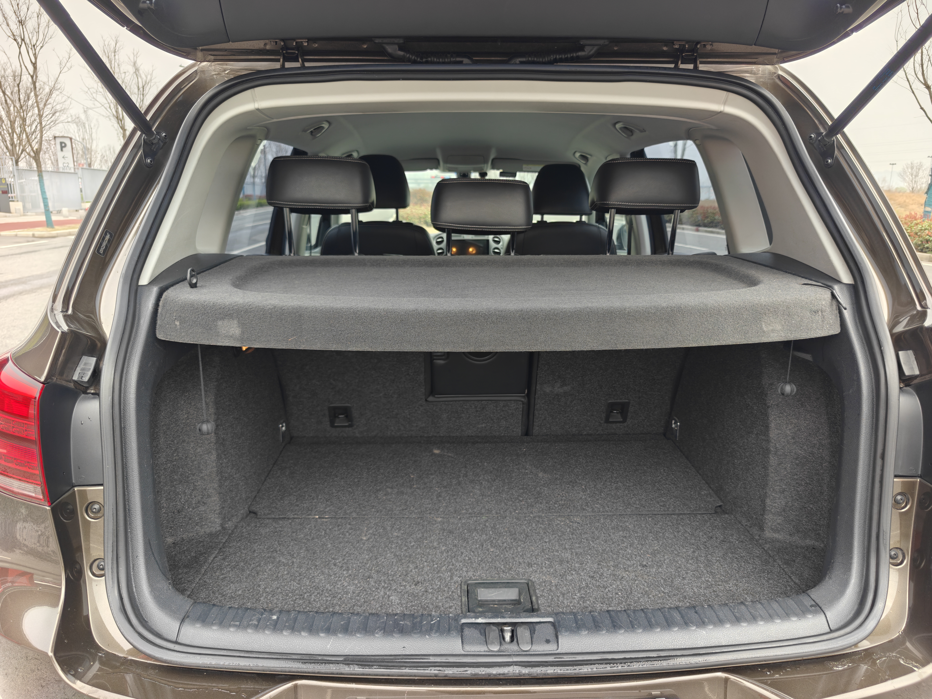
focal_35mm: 23
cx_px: 466
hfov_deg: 73.9
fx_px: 619
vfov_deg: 58.9
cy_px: 350
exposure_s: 1/300
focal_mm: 6.06
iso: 125
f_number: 1.6
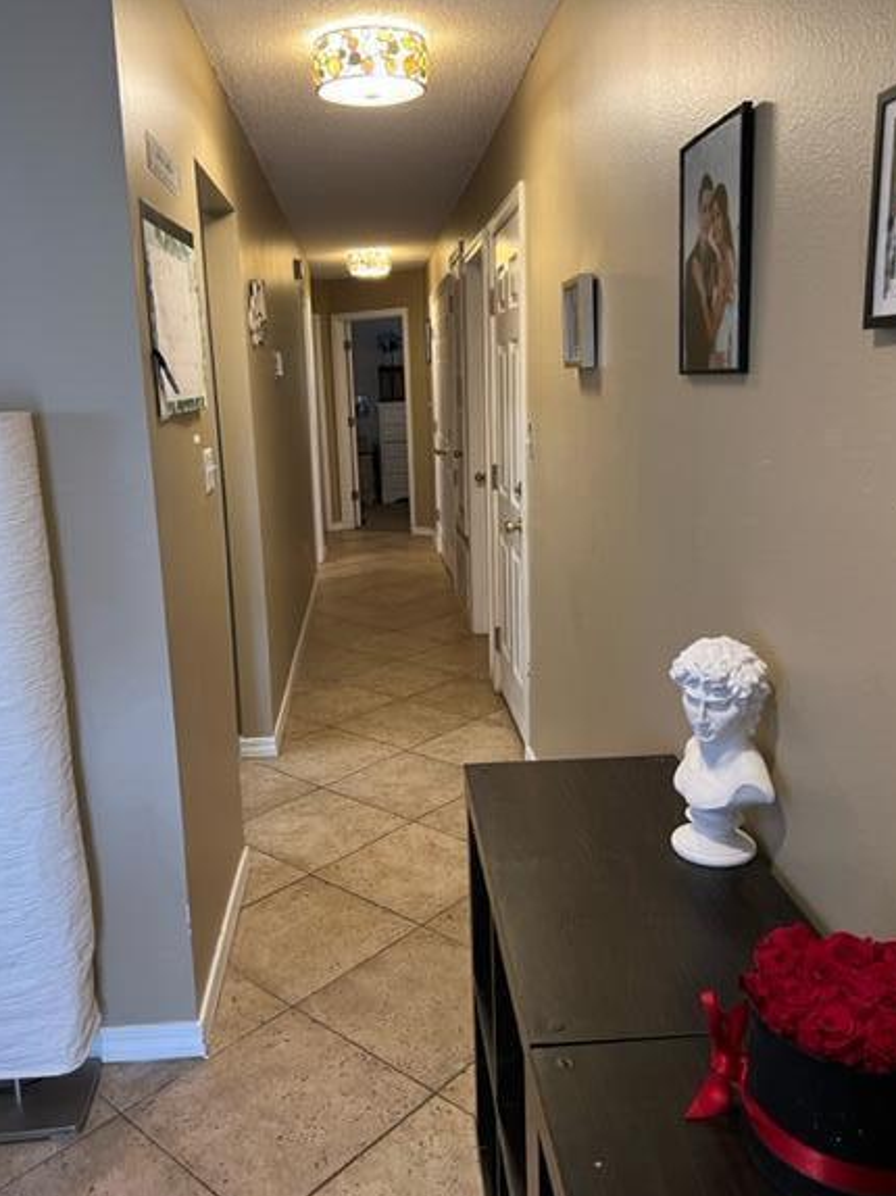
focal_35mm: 29
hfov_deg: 48.2
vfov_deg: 61.6
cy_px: 563
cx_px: 425
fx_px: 1002
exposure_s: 1/60
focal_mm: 5.7
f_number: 1.5
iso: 250
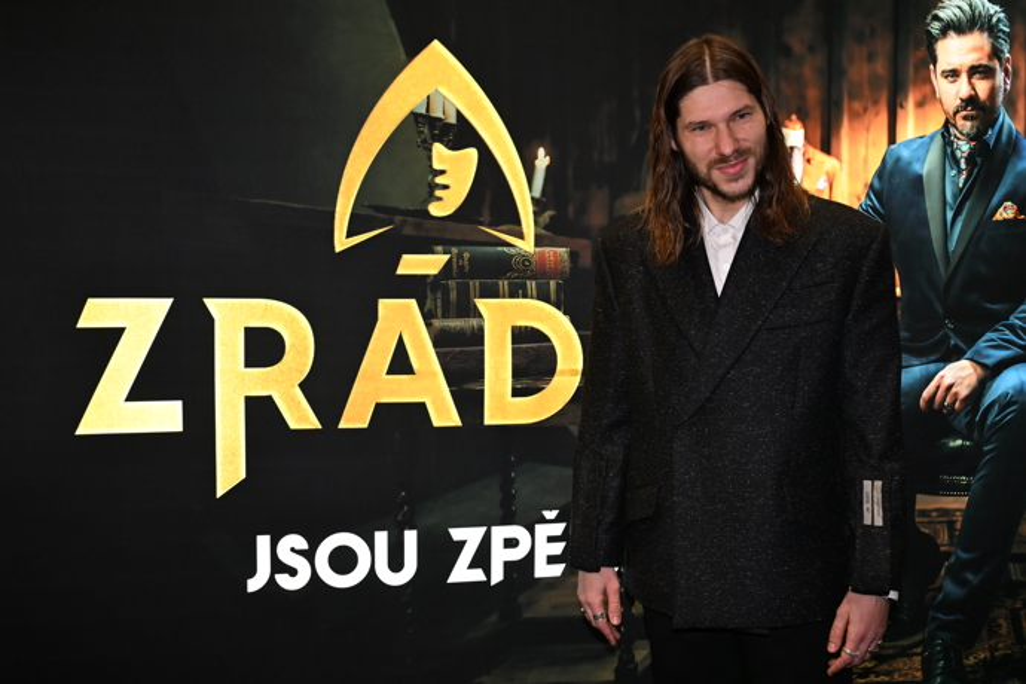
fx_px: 1140
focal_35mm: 40
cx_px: 513
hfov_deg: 48.5
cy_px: 342
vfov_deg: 33.4
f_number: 5
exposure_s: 1/125
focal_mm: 40
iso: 2500
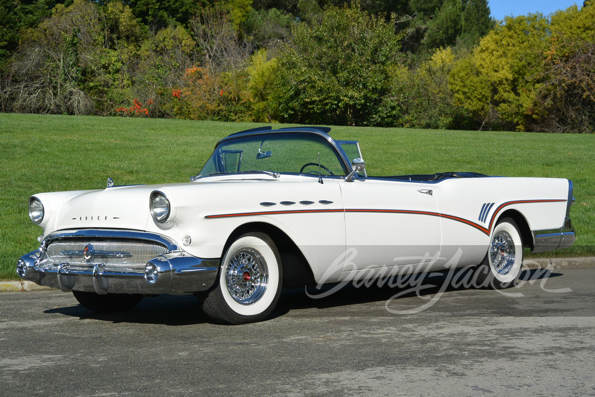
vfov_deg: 21.9
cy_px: 198
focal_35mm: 62
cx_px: 298
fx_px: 1025
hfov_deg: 32.4
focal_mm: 23.1
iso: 100
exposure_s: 1/800
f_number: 5.3
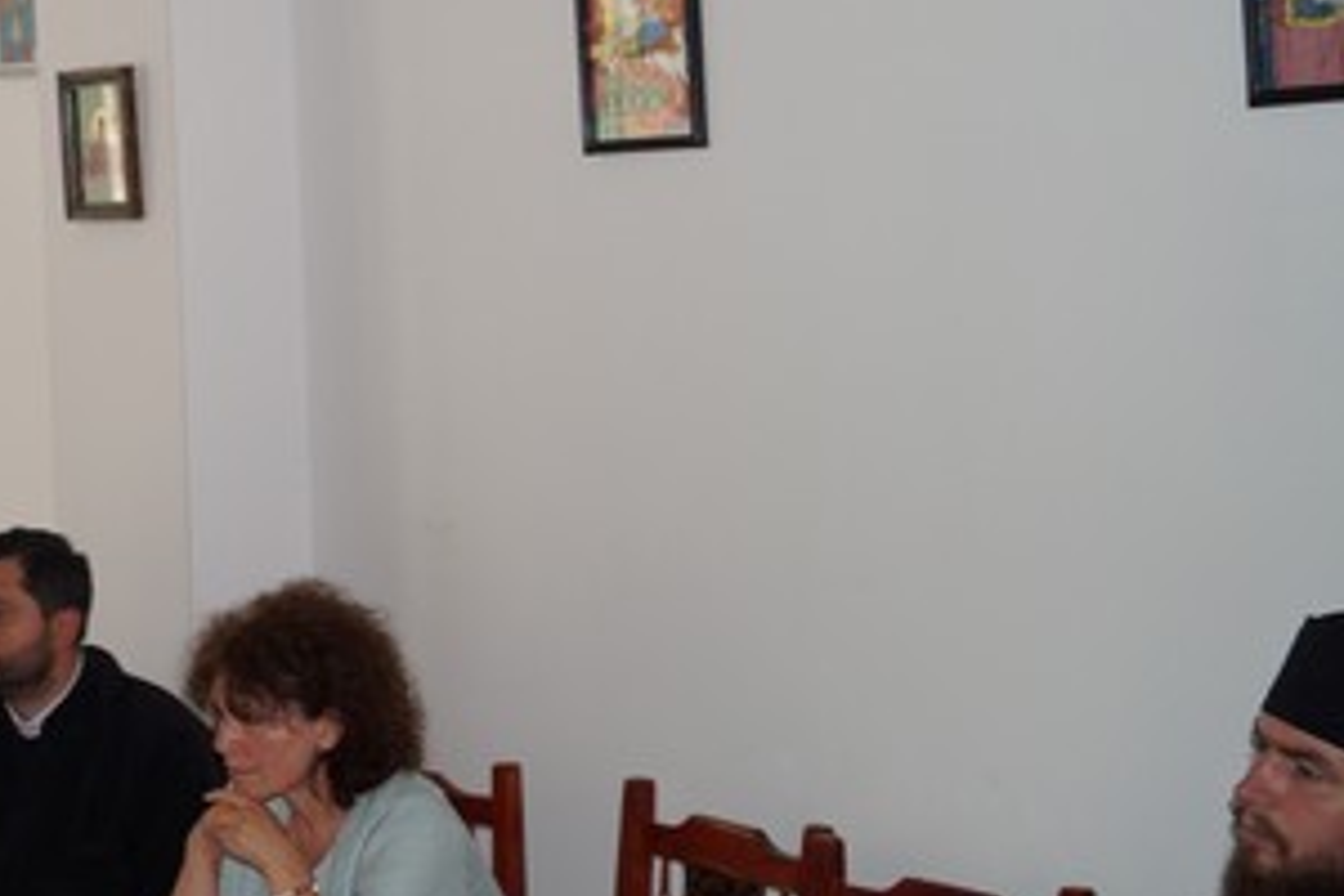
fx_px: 2688
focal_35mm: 72
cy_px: 325
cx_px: -255
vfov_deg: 18.9
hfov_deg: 25.3
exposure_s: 1/80
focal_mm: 18
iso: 100
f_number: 4.5
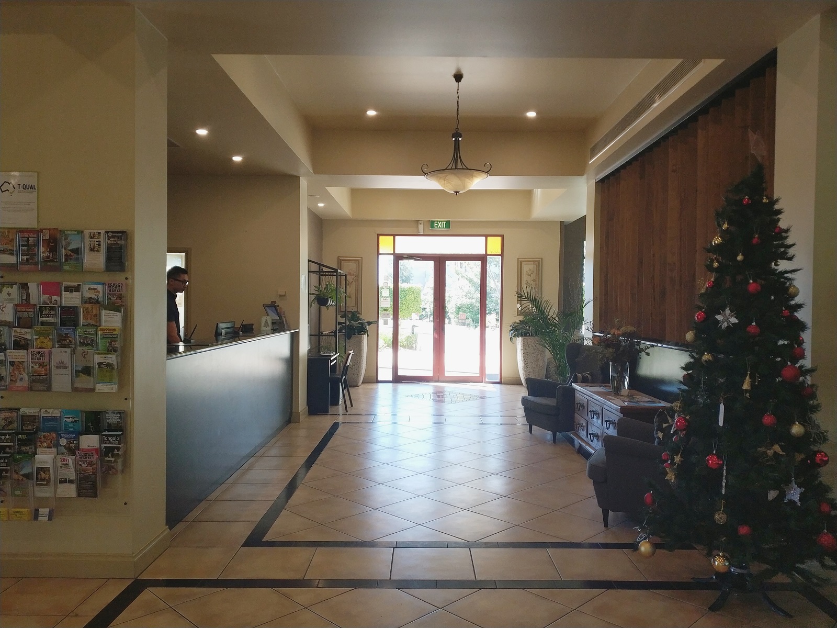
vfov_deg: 44.2
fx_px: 774
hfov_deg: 56.8
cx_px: 418
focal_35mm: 32
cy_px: 314
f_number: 2
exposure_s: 1/100
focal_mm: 4.5
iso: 183
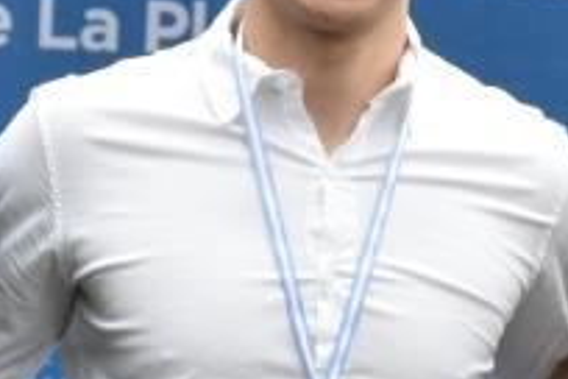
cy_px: 339
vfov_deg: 3.0
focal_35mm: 451
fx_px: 7115
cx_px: 663
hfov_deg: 4.6
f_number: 9
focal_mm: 60
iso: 2000
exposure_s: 1/320
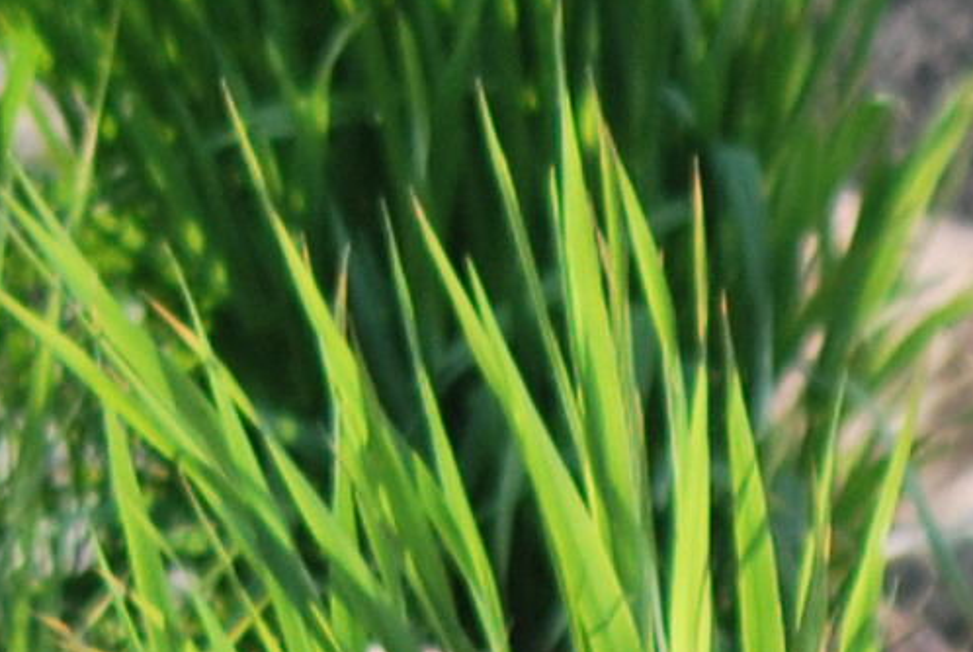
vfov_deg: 1.5
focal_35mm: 909
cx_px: 3036
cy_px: 1273
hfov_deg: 2.2
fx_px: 24612
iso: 200
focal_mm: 78
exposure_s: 1/400
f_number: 5
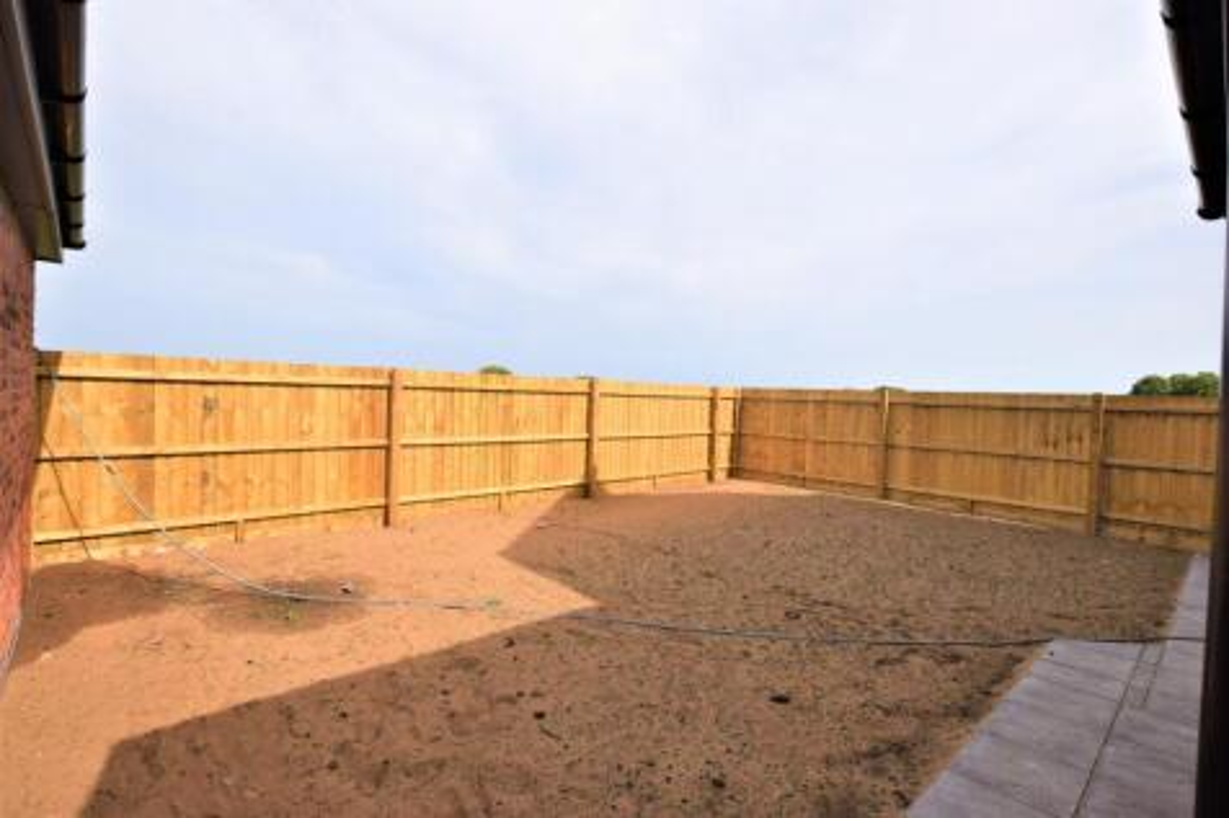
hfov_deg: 95.0
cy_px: 409
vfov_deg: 72.0
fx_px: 563
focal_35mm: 16
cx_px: 614
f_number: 10
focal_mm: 11
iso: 200
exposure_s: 1/400
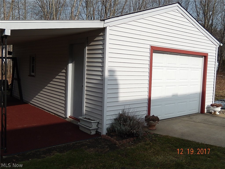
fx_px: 234
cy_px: 84
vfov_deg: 39.7
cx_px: 112
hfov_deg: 51.4
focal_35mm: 36
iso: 125
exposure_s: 1/400
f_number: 8
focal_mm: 6.5
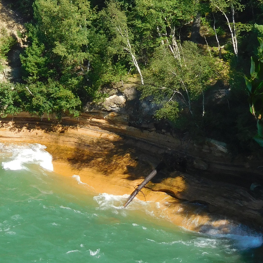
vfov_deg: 8.6
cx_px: 10
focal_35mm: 201
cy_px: -37
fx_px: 1728
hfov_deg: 8.7
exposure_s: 1/400
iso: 125
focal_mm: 14.3
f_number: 4.6
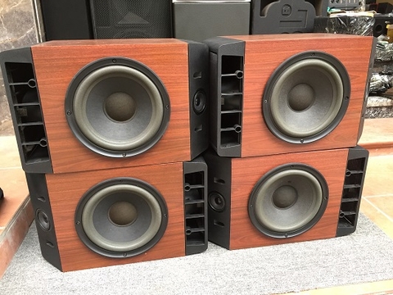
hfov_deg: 61.7
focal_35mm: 29
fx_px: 329
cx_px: 196
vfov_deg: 48.2
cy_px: 148
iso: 160
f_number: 2.2
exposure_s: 1/33
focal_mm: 4.15
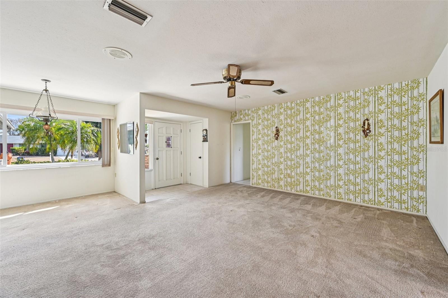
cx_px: 224
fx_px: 174
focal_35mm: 14
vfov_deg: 81.2
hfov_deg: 104.3
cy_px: 149
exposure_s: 1/50
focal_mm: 14
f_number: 8
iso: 400
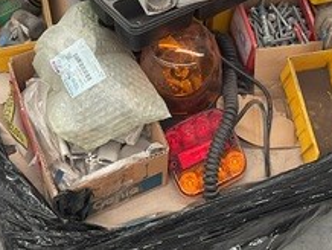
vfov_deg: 16.4
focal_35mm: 85
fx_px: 816
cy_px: -81
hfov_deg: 22.9
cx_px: 233
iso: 40
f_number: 1.8
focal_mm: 3
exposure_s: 1/60
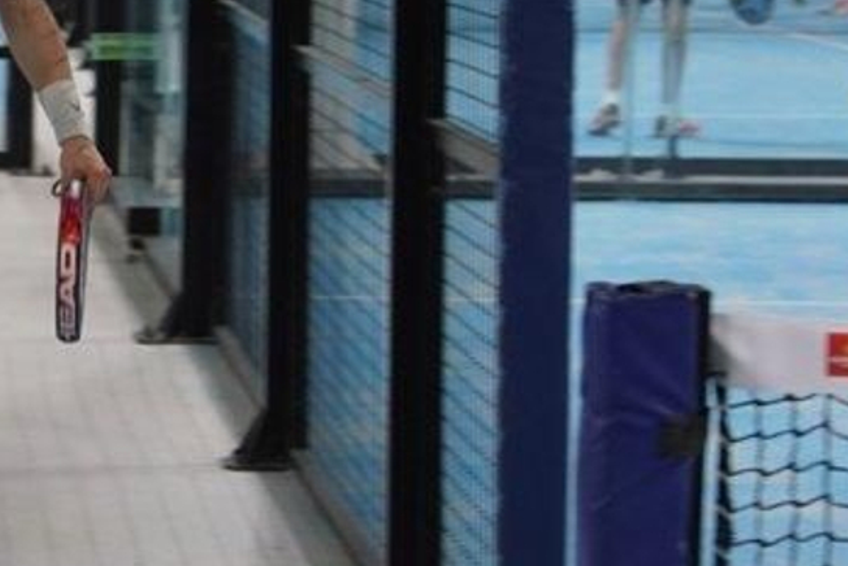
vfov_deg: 8.9
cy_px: 155
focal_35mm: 154
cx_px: -373
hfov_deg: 12.7
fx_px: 3639
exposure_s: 1/60
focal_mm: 35
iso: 500
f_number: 2.8
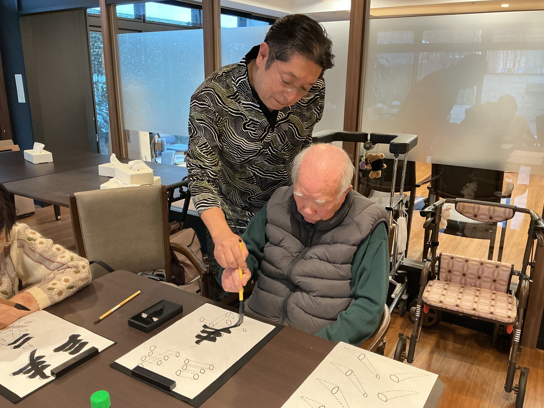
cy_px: 204
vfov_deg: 48.2
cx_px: 272
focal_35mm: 29
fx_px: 456
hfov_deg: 61.7
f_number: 1.8
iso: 160
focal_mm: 3
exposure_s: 1/60
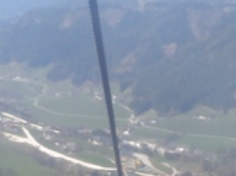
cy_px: 324
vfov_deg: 9.9
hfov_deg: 13.6
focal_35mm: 141
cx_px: 287
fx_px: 960
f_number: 3.4
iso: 100
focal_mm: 4.3
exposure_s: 1/500
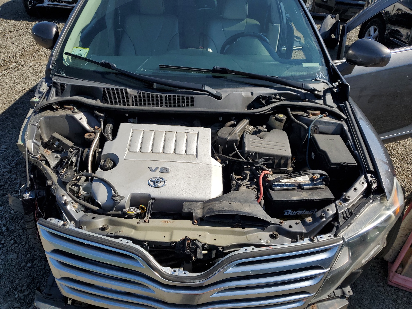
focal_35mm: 26
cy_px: 154
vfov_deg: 53.1
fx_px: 309
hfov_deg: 67.3
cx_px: 206
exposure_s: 1/3333
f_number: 1.5
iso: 50
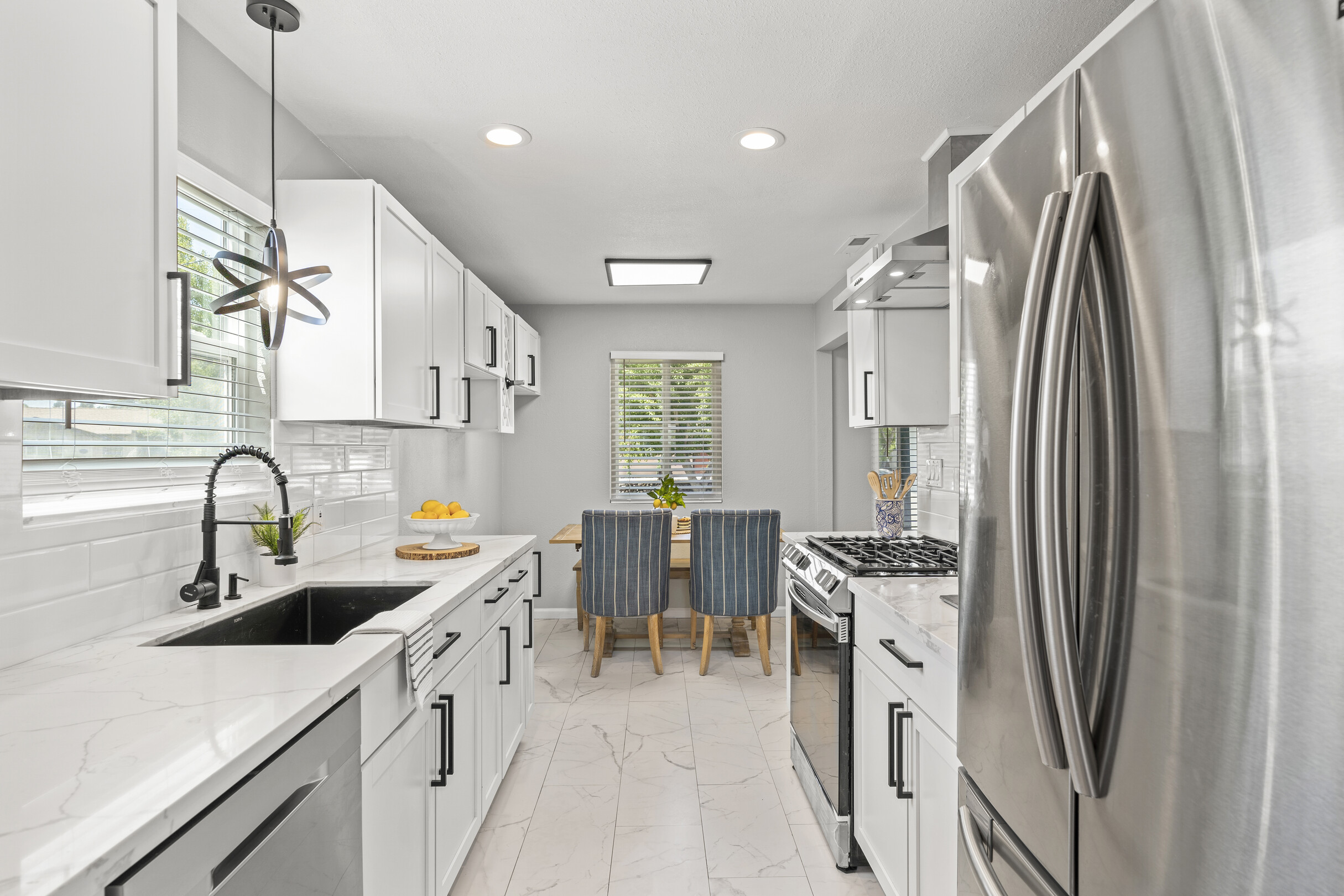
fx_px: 709
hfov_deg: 86.9
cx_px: 672
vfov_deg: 64.6
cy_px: 448
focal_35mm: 19
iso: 100
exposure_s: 1/3
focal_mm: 19
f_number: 6.7
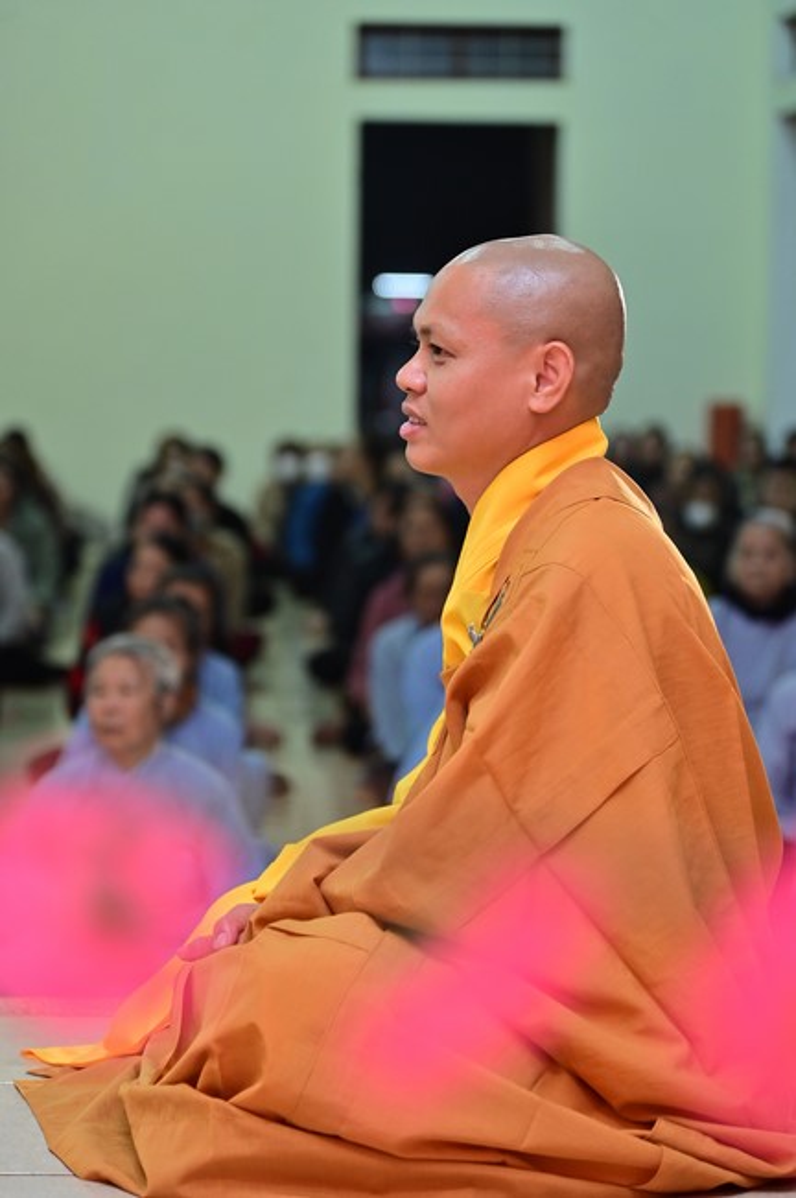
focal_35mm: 120
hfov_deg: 11.4
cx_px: 398
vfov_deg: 17.1
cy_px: 599
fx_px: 3988
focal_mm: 120
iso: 1600
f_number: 4.5
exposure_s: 1/125
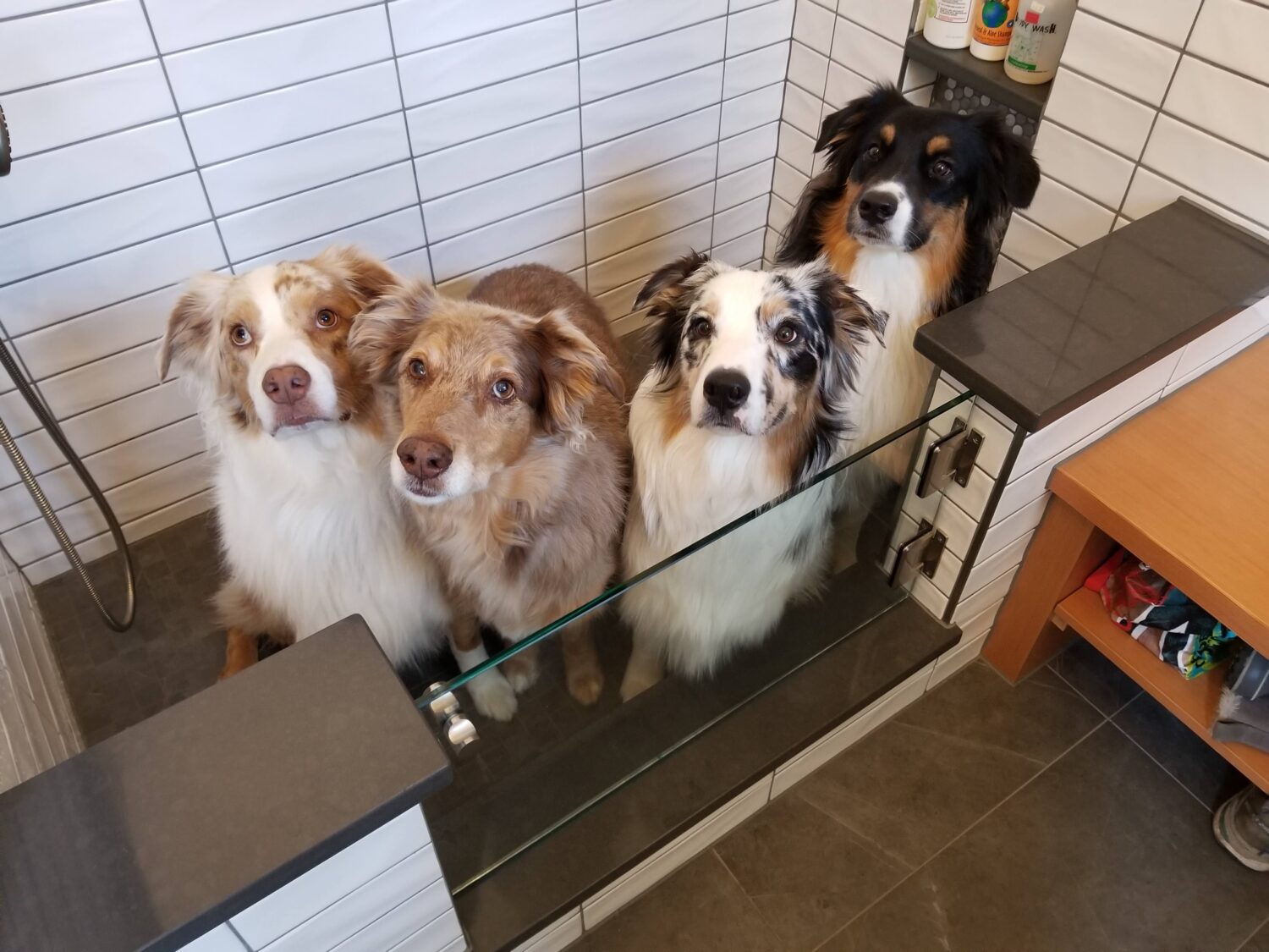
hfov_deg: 67.3
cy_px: 476
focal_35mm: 26
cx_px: 634
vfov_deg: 53.1
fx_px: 953
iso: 250
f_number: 1.7
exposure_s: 1/17
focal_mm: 4.25
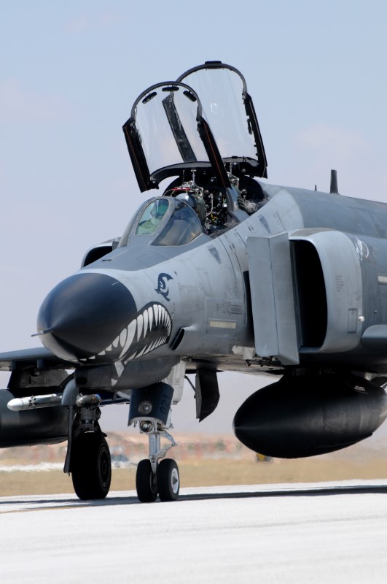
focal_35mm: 450
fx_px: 7278
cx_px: 194
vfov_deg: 4.6
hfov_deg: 3.0
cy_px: 292
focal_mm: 300
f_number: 9
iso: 200
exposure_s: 1/500
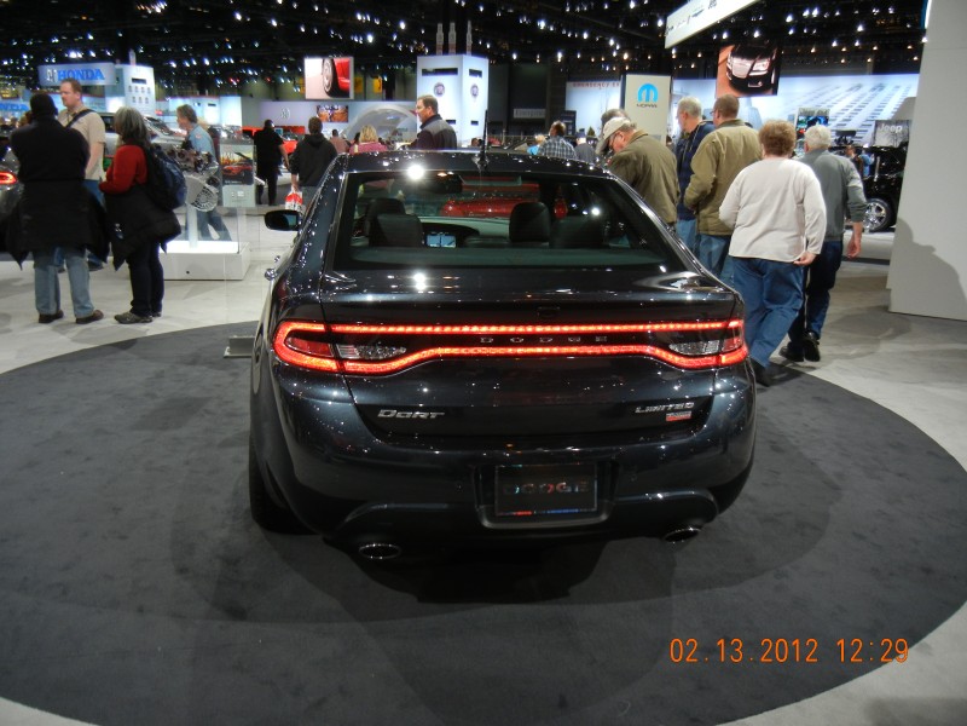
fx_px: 838
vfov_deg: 46.8
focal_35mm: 30
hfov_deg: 60.0
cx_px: 484
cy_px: 363
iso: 247
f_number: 3.5
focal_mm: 5.4
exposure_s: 1/60
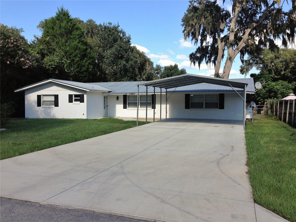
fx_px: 282
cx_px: 148
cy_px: 111
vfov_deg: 42.9
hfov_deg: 55.4
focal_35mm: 33
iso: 50
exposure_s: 1/985
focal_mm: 4.12
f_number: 2.4
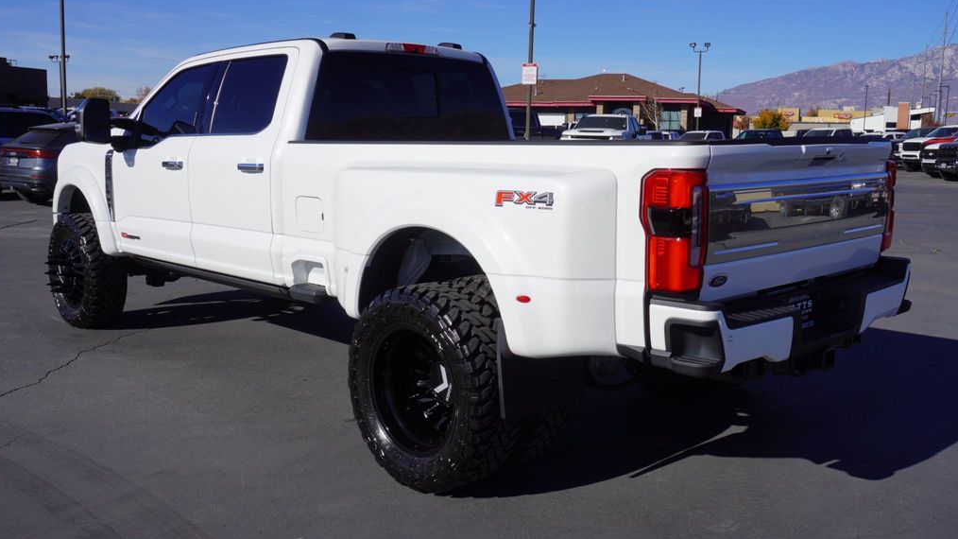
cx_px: 475
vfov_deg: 32.4
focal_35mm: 37
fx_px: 928
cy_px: 260
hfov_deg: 54.6
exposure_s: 1/320
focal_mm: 23
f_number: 10
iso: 100
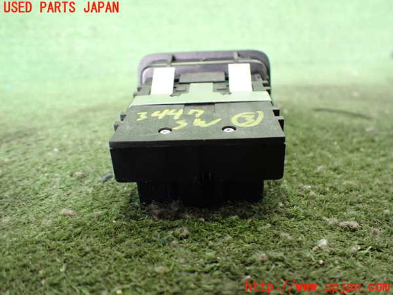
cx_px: 196
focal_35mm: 30
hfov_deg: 60.0
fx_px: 341
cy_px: 148
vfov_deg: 46.8
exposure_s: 1/40
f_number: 2.3
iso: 800
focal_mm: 5.4
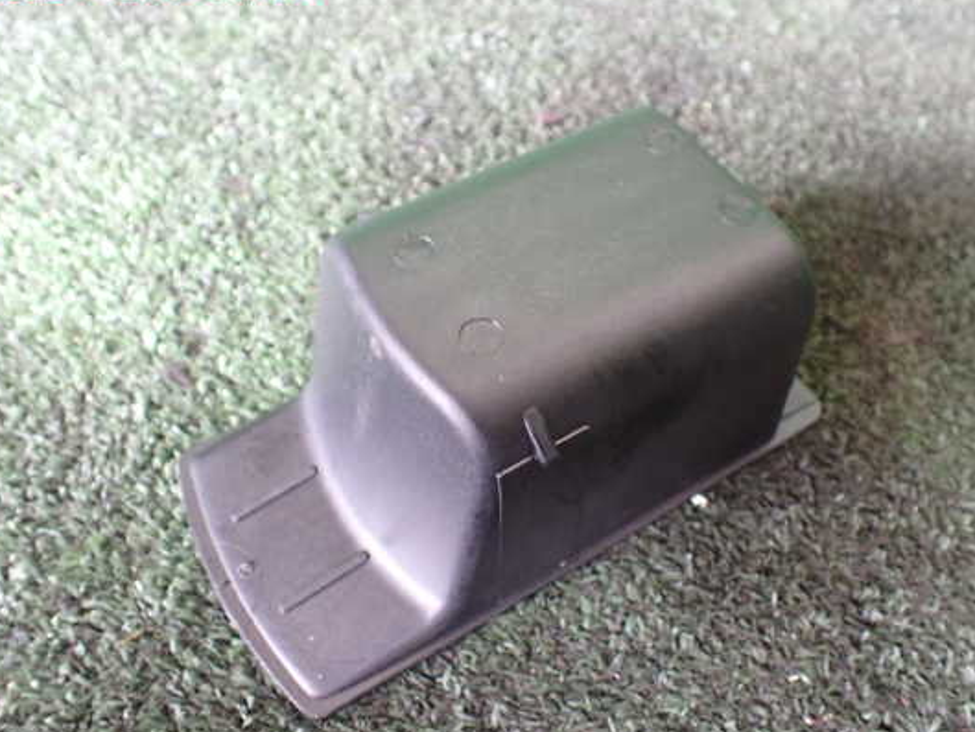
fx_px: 958
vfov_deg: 41.8
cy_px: 376
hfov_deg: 53.9
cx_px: 527
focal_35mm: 34
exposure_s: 1/30
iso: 1000
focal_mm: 5.4
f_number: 2.3
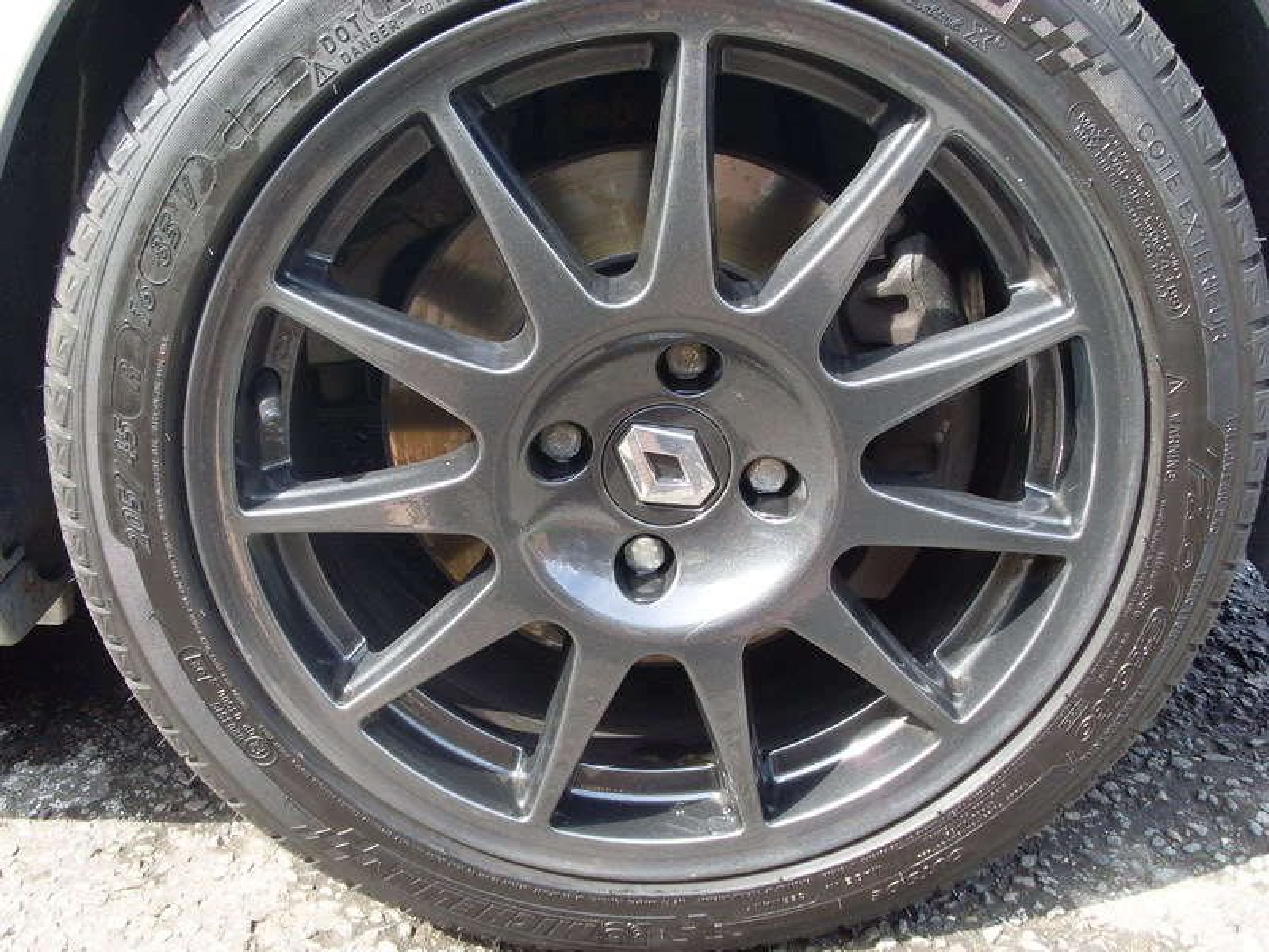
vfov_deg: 37.7
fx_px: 1393
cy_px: 476
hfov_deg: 49.0
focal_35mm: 38
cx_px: 634
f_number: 3
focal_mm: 6.3
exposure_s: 1/125
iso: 80
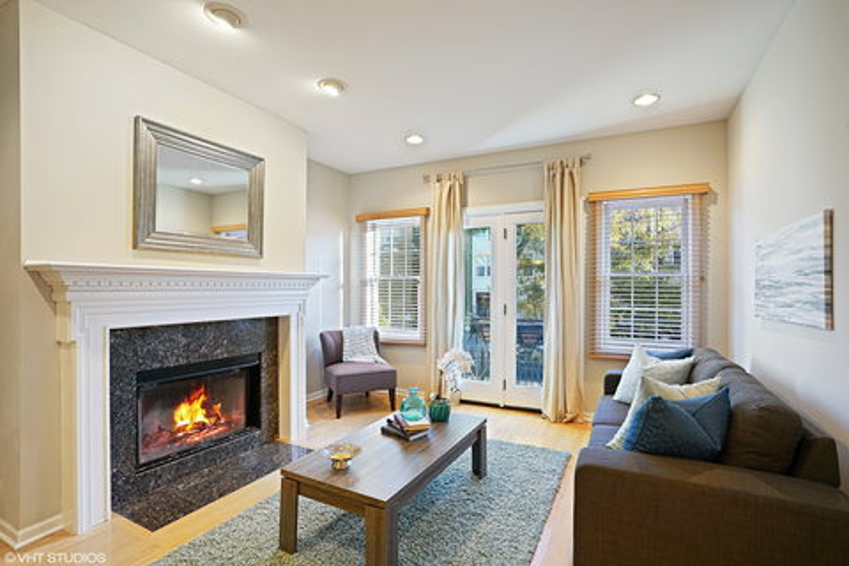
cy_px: 283
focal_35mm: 17
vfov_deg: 70.4
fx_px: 401
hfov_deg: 93.3
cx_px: 424
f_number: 9
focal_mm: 17
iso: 160
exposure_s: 1/1.67
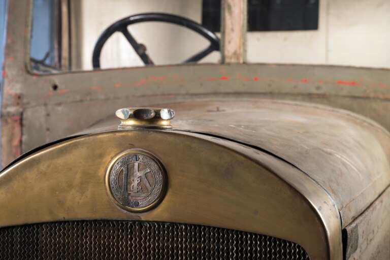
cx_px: 195
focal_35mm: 70
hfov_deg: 28.8
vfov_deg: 19.5
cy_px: 130
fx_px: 758
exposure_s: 1/3
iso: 100
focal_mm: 70
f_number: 9
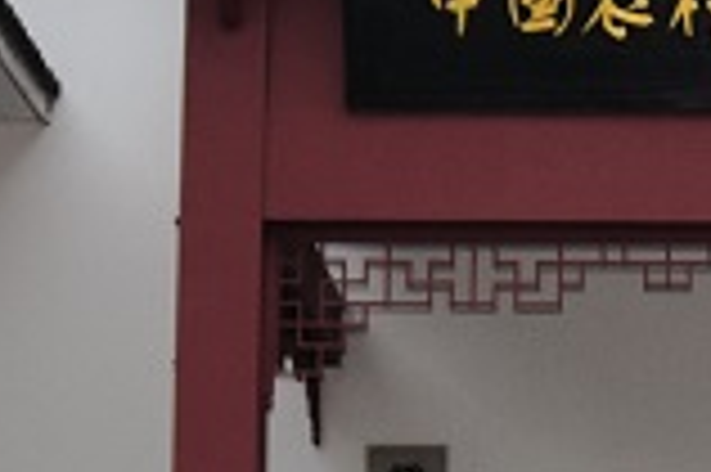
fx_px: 2368
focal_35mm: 120
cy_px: 710
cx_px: 927
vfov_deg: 11.0
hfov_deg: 16.2
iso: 450
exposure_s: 1/30
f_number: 4
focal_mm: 18
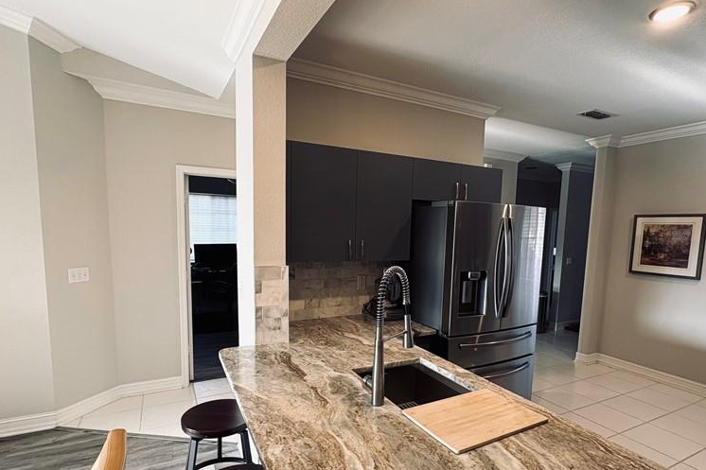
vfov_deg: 61.5
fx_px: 392
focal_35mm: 20
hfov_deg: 83.9
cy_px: 276
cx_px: 372
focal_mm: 2.22
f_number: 2.2
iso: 160
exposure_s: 1/60
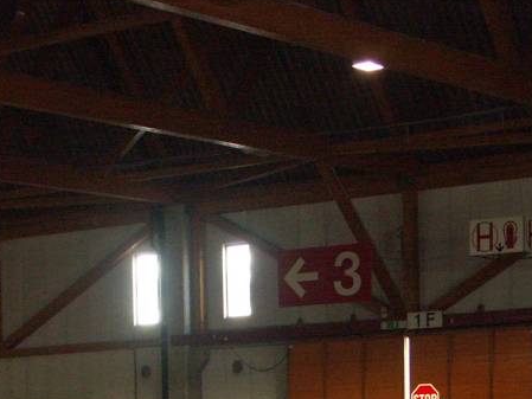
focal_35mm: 128
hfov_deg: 15.4
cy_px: 574
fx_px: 1968
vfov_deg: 11.2
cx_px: 254
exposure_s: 1/50
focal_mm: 11.23
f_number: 2.8
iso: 200
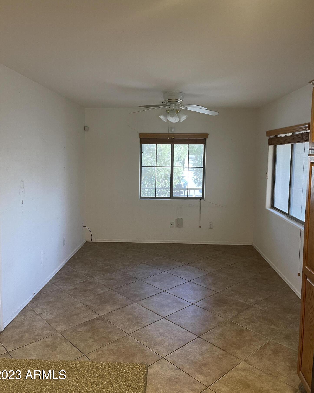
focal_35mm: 28
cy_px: 178
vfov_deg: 62.1
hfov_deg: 51.5
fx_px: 325
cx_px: 156
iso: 250
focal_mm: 5.1
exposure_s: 1/60
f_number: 1.6
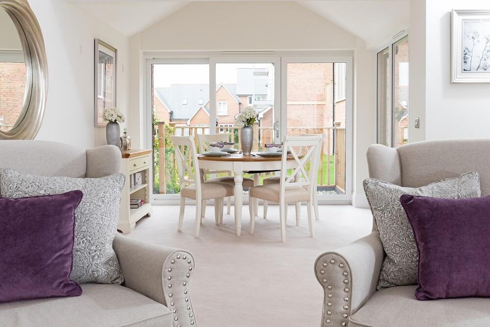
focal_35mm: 35
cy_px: 164
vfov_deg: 37.9
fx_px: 476
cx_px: 245
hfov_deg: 54.4
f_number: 9
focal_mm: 35
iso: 250
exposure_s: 1/30
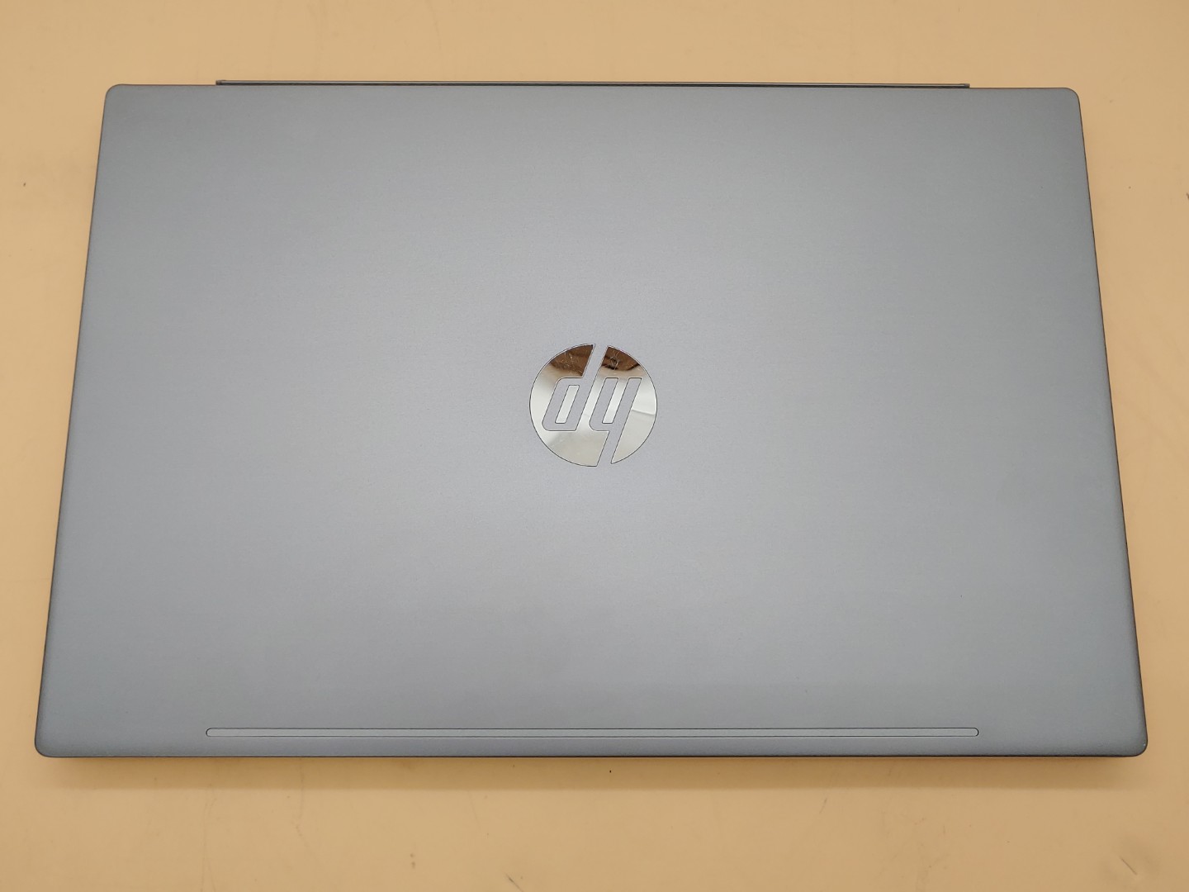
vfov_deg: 42.9
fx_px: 1133
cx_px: 594
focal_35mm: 33
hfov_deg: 55.4
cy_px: 446
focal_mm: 4.36
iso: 50
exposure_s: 1/120
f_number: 1.8
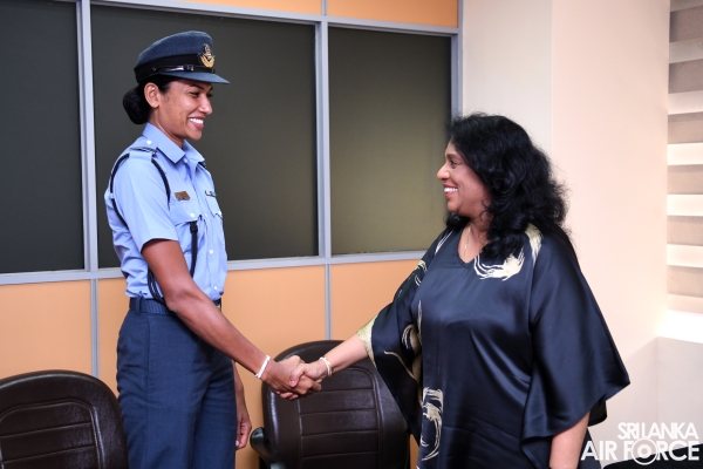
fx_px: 781
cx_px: 352
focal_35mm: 40
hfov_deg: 48.5
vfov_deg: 33.4
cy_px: 234
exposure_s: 1/125
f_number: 2.8
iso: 1000
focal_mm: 40
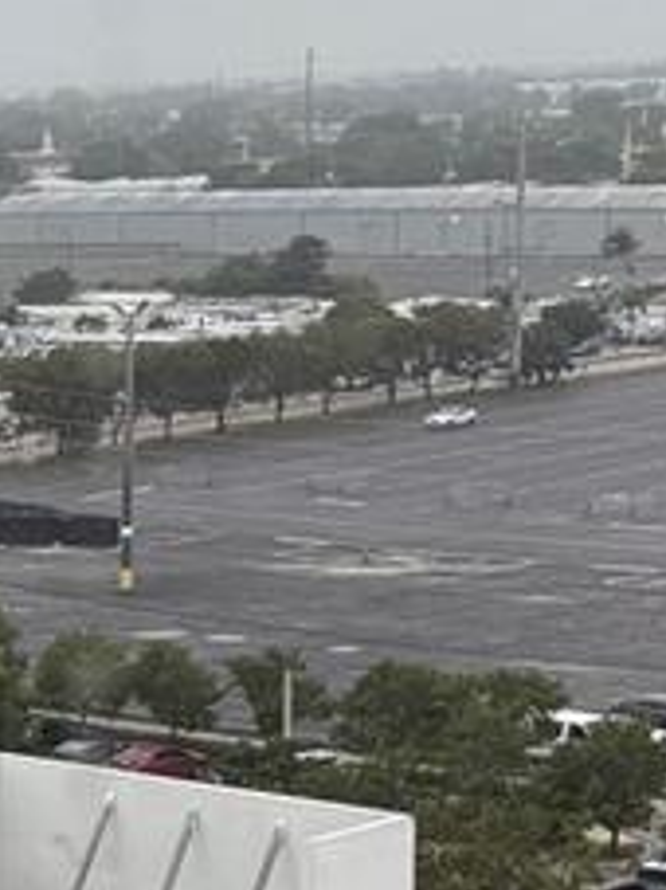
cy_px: 674
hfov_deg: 10.4
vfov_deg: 15.5
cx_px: -815
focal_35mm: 127
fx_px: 3261
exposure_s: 1/909
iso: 80
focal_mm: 6.76
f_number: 1.78
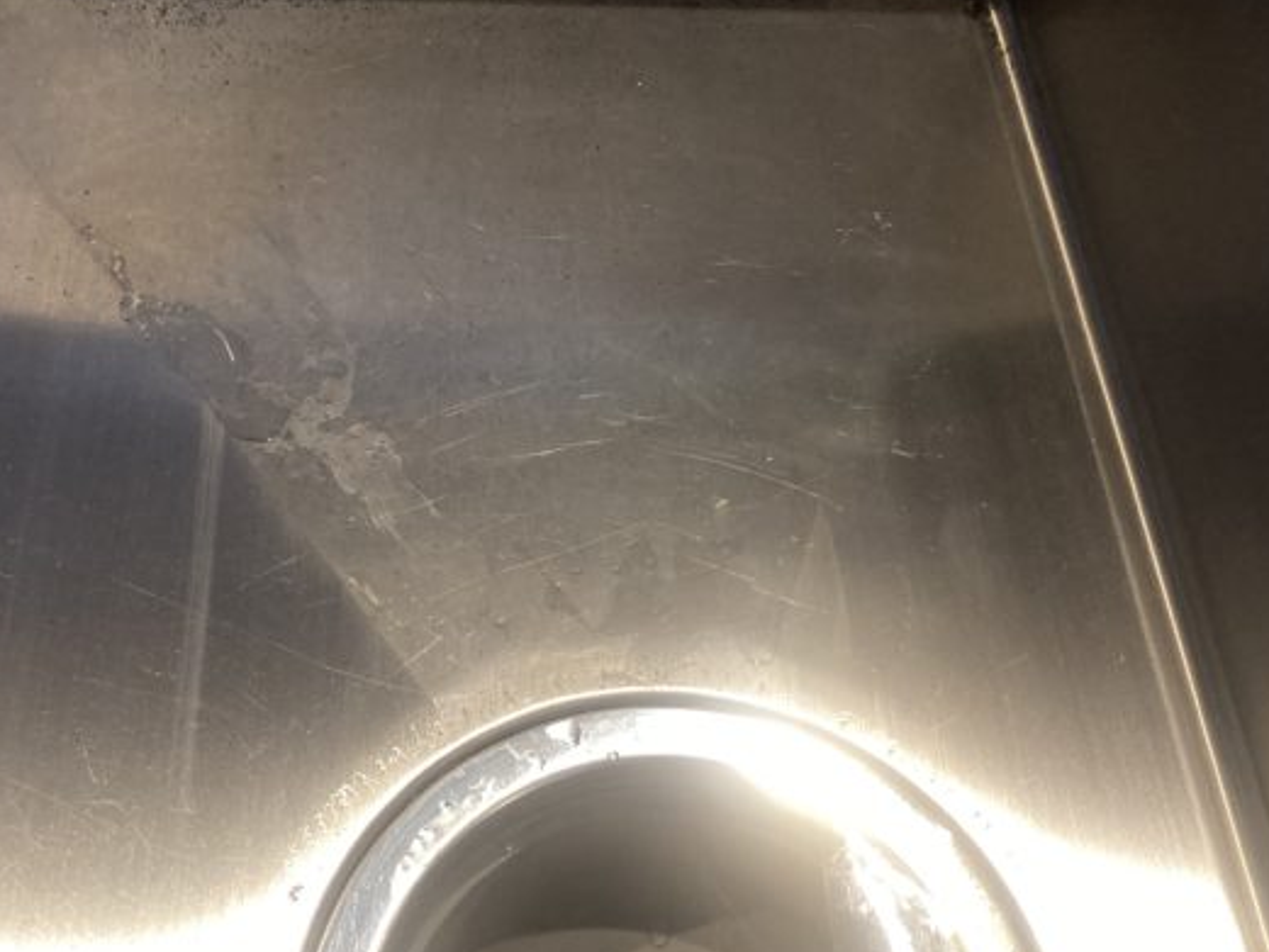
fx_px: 1577
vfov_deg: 33.6
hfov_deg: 43.8
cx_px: 560
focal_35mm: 43
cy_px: 545
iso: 160
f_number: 1.8
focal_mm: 3.99
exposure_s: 1/60
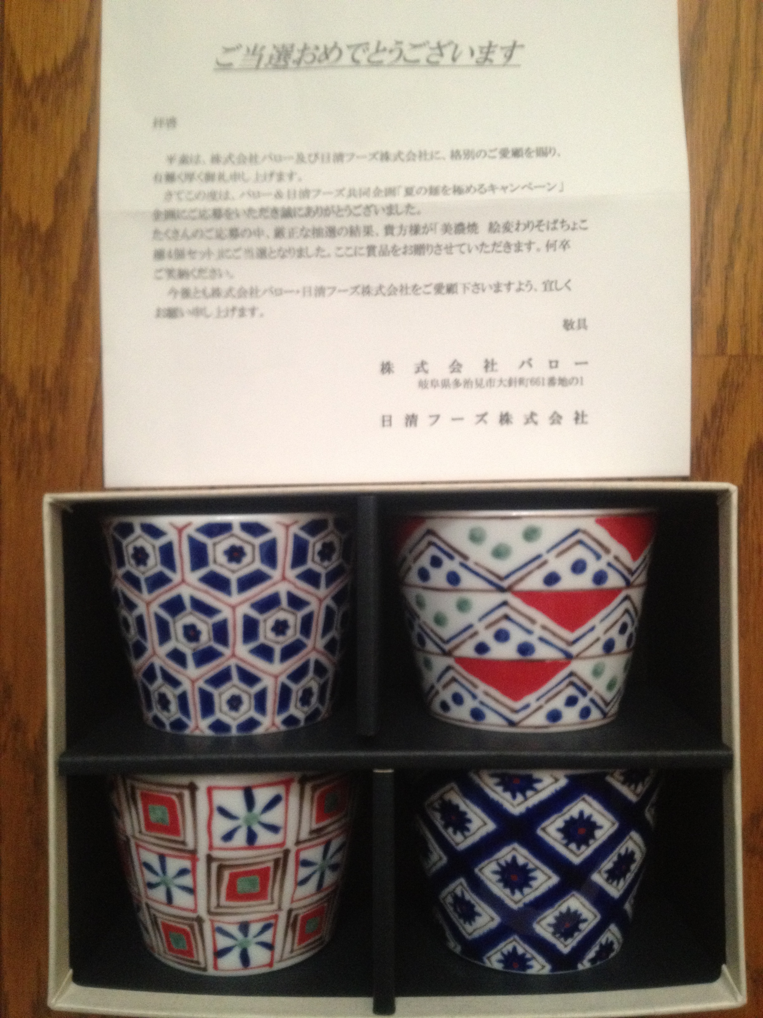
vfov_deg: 52.6
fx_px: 1029
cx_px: 382
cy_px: 509
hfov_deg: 40.7
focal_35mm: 35
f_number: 2.4
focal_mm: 4.28
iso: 320
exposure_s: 1/20
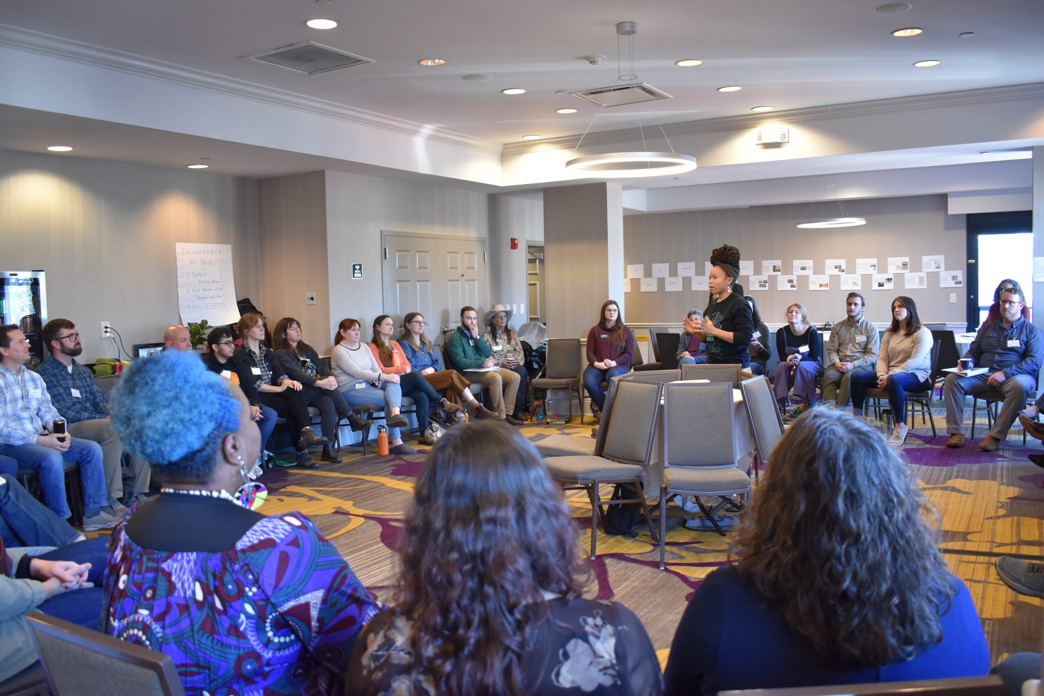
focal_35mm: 30
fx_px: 870
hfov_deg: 61.9
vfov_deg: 43.6
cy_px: 348
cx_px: 522
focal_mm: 20
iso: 1400
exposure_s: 1/60
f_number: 3.5
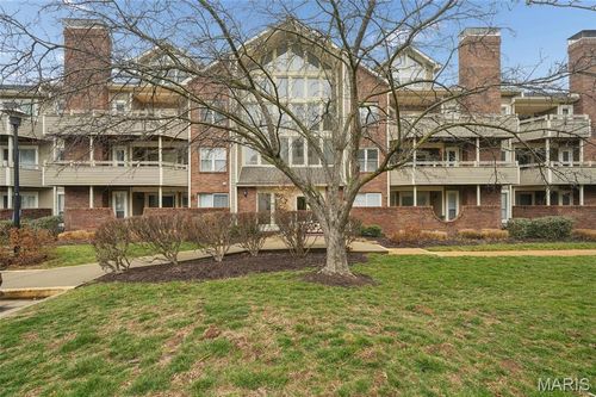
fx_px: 248
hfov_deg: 100.4
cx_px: 298
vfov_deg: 77.3
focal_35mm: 15
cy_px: 198
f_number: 8
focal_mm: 15
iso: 400
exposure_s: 1/100
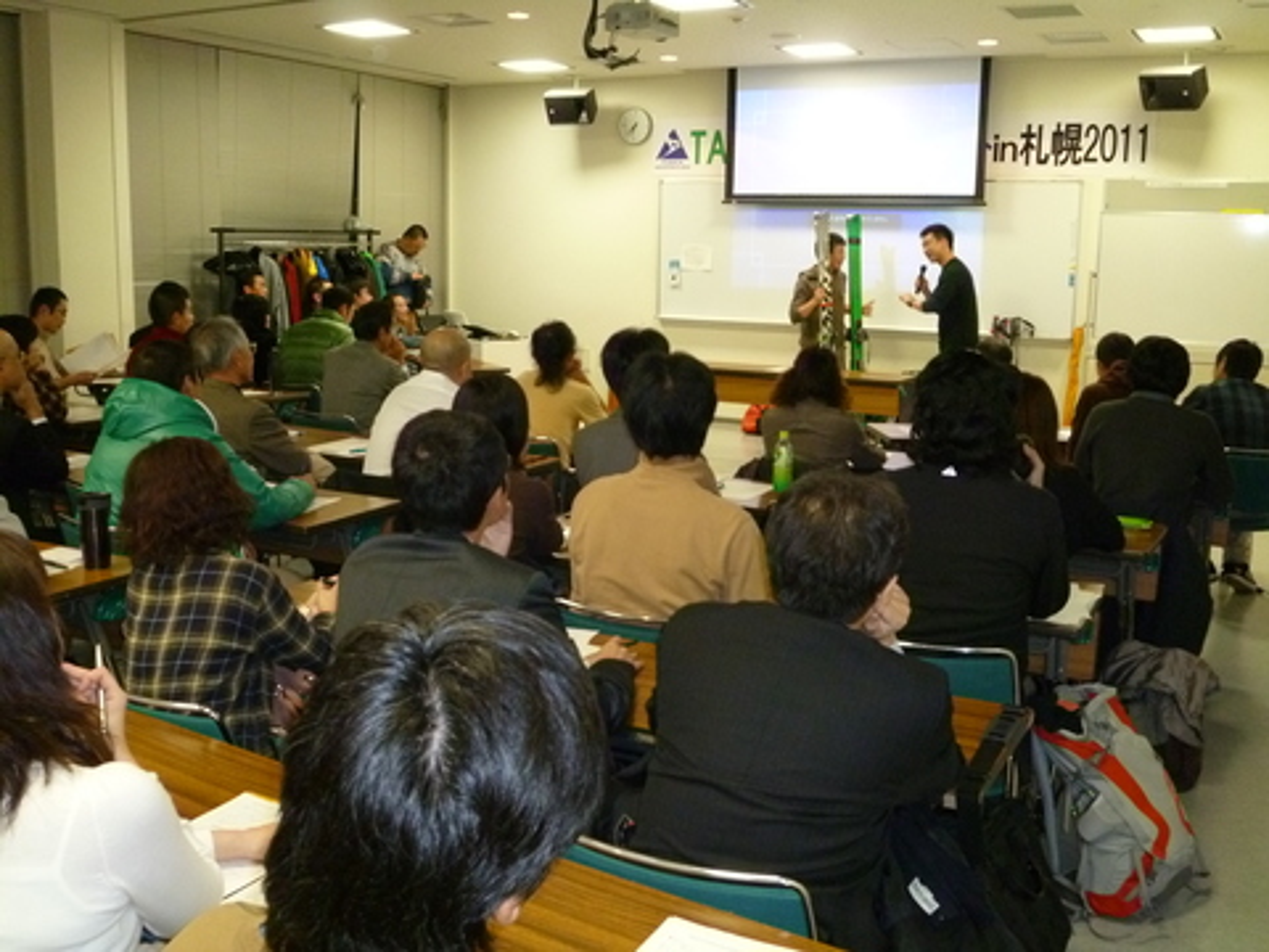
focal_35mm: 36
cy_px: 476
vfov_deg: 39.7
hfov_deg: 51.4
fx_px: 1320
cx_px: 634
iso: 400
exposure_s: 1/30
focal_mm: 6.3
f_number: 3.3
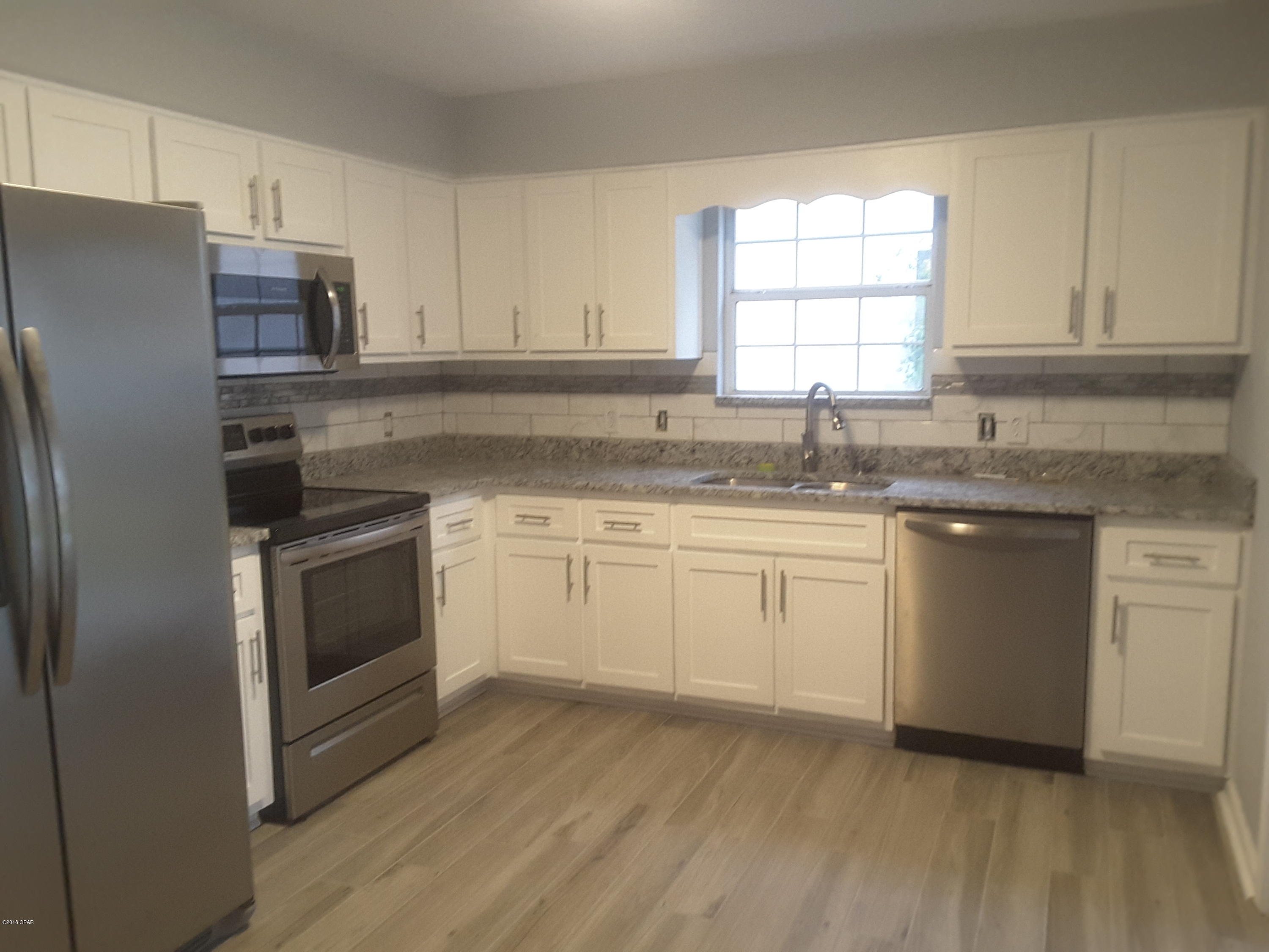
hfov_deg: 58.4
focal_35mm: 31
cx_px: 634
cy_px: 476
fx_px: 1136
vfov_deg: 45.4
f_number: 1.9
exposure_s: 1/24
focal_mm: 2.9
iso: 200
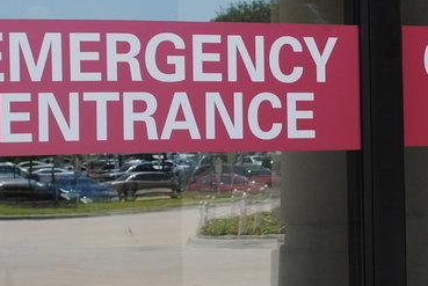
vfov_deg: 9.3
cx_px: 201
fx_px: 1762
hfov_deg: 13.9
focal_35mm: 148
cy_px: 28
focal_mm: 26
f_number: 6.3
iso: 100
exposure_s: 1/160
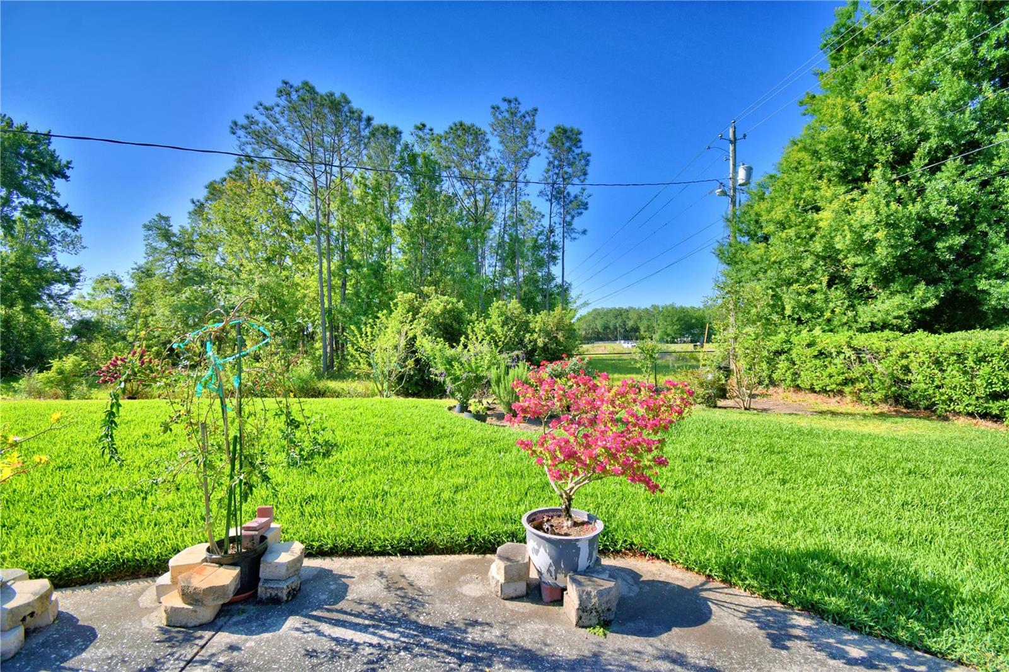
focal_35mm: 15
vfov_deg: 77.3
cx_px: 504
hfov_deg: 100.4
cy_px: 336
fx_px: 420
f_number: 4.5
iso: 100
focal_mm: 10
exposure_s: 1/1000
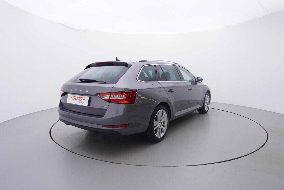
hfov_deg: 77.3
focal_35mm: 22
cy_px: 95
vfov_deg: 56.2
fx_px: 178
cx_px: 142
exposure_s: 1/80
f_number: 5
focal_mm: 15
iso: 200
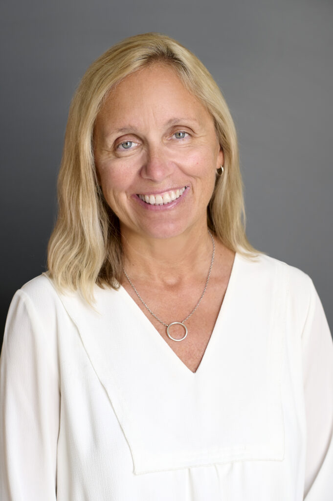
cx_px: 166
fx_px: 1181
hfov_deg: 16.0
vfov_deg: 23.9
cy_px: 250
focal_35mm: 85
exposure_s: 1/320
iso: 1000
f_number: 4.5
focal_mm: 85
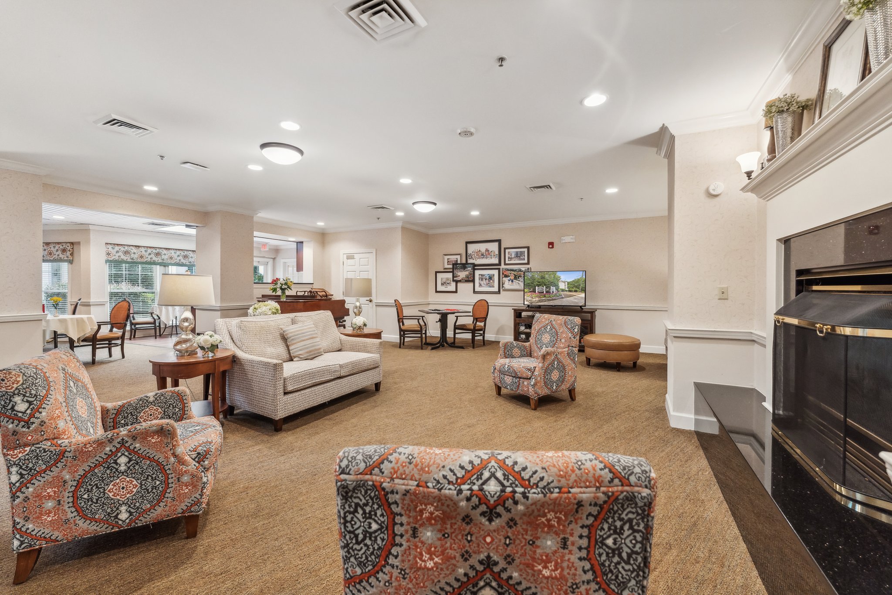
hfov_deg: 104.3
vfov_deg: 81.2
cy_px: 298
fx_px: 347
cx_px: 446
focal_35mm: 14
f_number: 7.1
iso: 3200
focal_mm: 14
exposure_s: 1/60
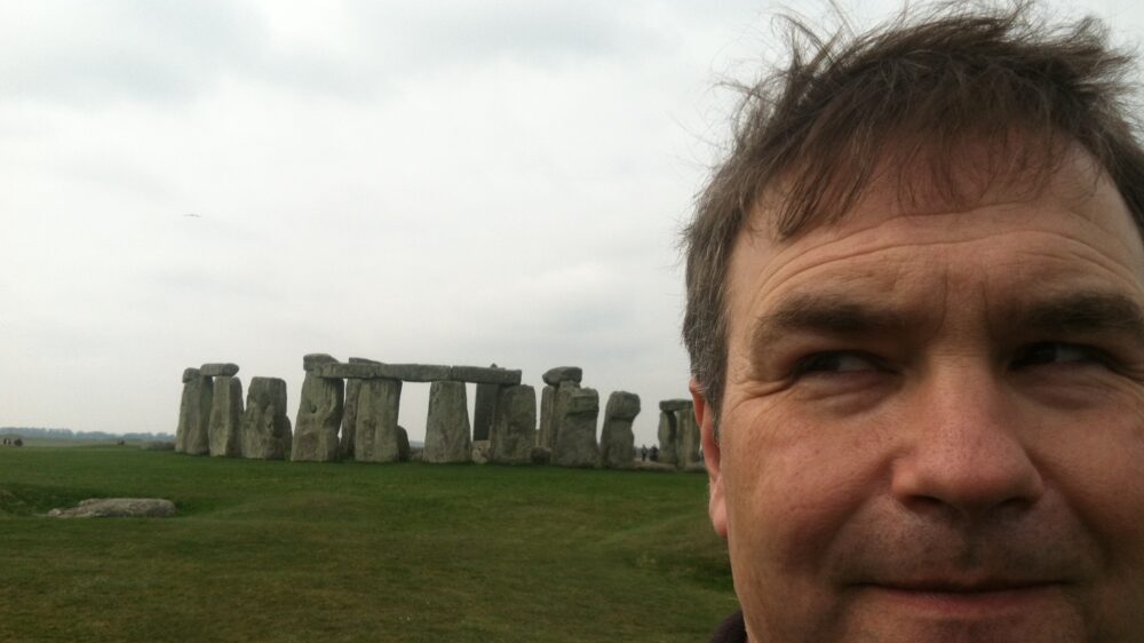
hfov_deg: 51.6
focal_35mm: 39
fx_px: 1183
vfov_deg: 30.3
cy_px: 392
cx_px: 567
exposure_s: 1/1429
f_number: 2.8
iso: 80
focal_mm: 3.85
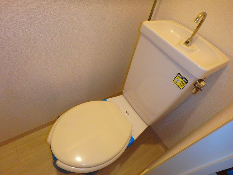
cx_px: 116
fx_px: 141
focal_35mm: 21
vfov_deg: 63.4
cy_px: 88
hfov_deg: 79.0
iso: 400
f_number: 3.5
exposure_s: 1/30
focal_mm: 3.7
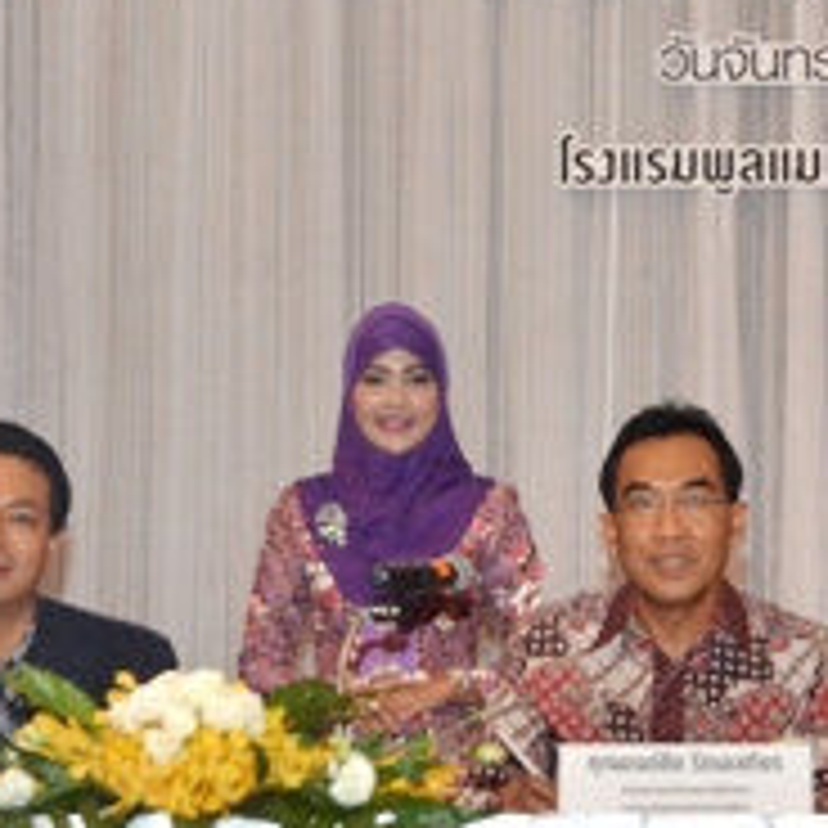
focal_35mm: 154
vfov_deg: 11.3
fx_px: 4180
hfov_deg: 11.2
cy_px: 531
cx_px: 878
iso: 1000
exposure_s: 1/250
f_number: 5.6
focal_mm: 35
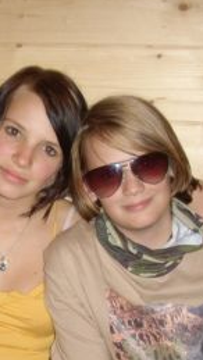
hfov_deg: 18.7
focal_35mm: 63
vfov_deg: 33.2
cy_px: 223
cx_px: 3
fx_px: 602
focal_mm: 5.8
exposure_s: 1/30
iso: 183
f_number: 2.9
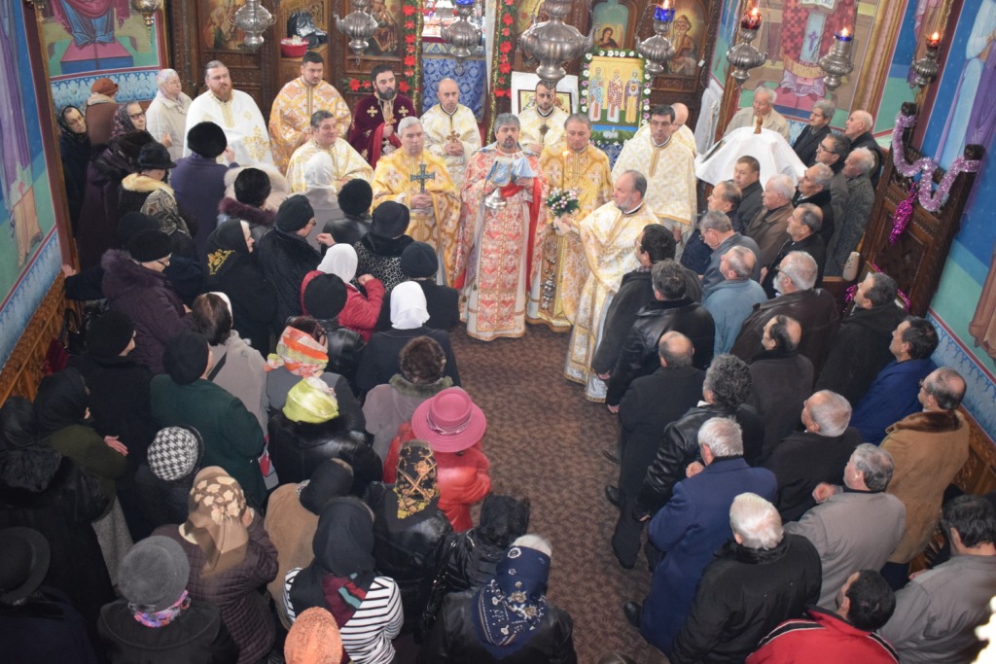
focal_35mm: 34
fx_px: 955
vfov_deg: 38.4
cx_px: 498
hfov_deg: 55.1
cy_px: 332
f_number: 3.8
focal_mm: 23
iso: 3200
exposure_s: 1/50
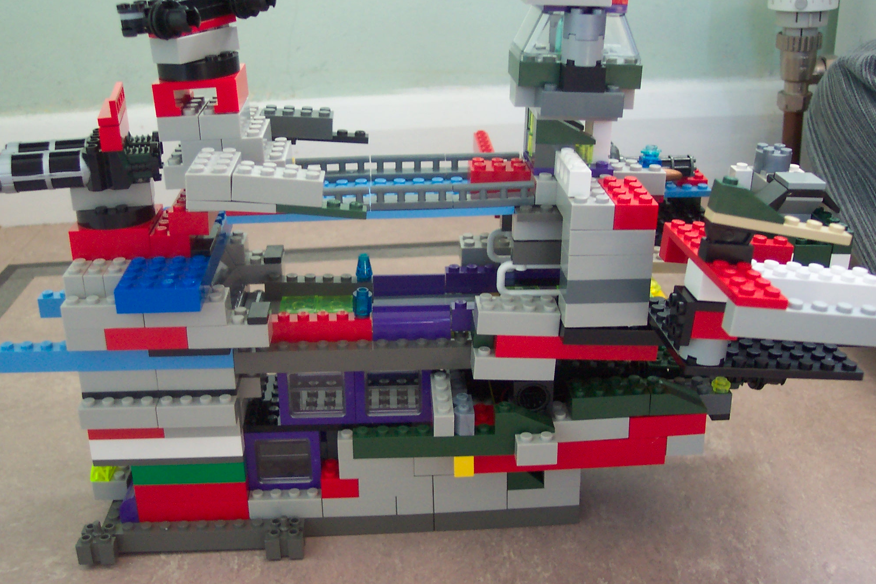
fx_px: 998
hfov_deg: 47.4
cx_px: 420
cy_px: 307
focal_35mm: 41
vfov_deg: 32.6
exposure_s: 1/20
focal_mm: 8
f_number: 2.8
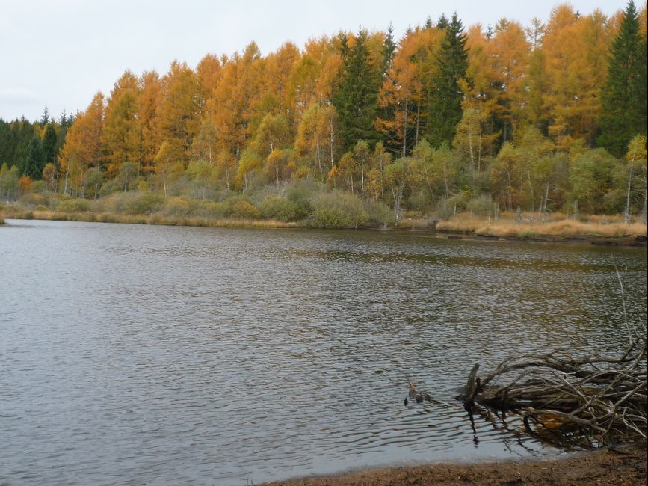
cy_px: 243
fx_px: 1254
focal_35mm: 67
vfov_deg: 21.9
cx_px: 324
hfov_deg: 29.0
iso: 100
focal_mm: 8.3
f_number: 4.3
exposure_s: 1/200
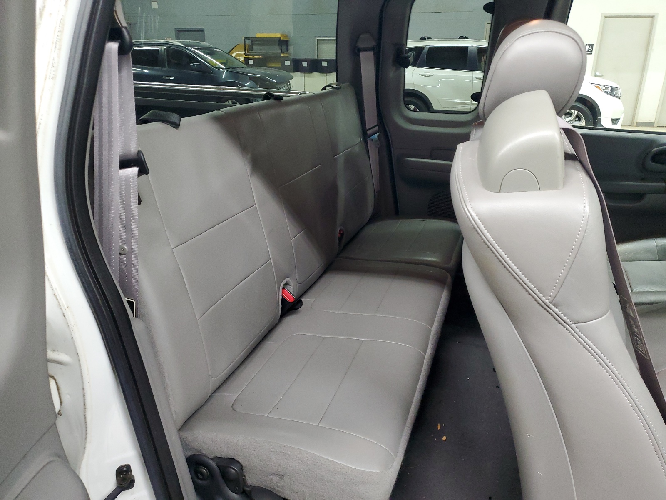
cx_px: 333
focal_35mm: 26
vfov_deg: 53.1
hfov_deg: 67.3
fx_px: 500
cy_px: 250
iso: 249
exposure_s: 1/60.2
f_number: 1.5
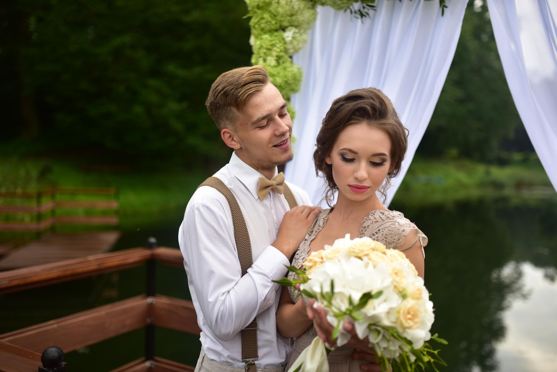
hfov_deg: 54.4
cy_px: 186
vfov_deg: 37.9
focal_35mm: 35
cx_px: 278
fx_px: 542
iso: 200
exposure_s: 1/1000
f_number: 1.6
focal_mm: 35
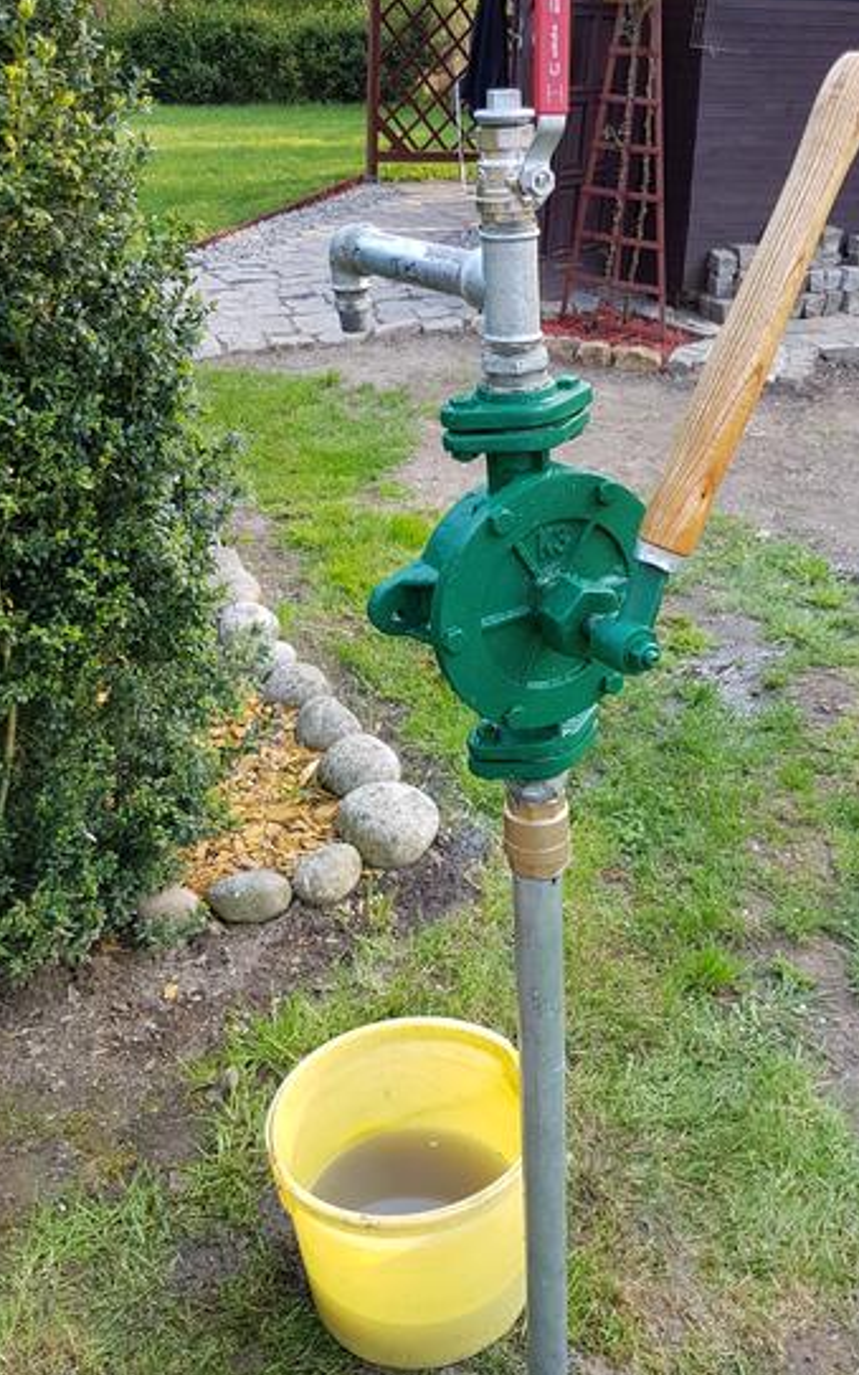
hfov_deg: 38.2
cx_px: 511
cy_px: 679
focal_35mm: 33
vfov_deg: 58.2
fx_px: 1237
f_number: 1.7
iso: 40
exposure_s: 1/151
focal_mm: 4.2
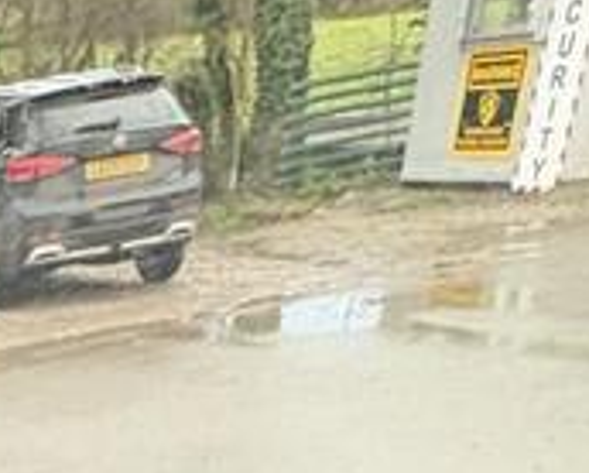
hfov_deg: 22.5
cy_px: 1032
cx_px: -267
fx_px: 1239
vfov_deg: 15.5
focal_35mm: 71
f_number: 2.2
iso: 500
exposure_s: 1/60
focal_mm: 2.22
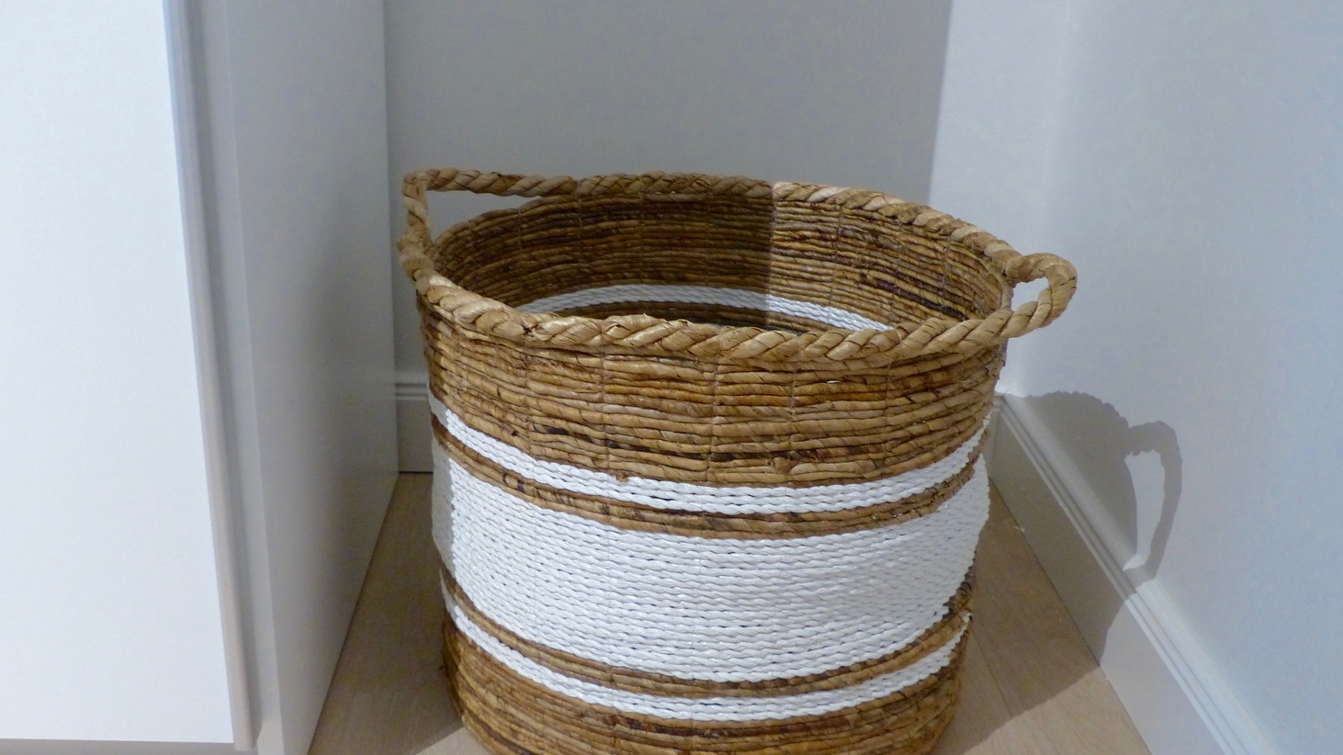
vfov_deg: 31.1
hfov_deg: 52.8
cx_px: 667
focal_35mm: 38
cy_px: 436
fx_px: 1353
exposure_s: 1/8
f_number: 2.8
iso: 320
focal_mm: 6
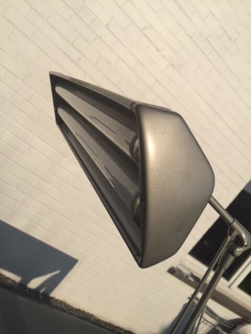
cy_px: 167
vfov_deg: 61.7
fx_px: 280
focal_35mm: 29
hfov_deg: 48.2
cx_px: 126
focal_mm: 4.15
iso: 32
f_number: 2.2
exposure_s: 1/5650
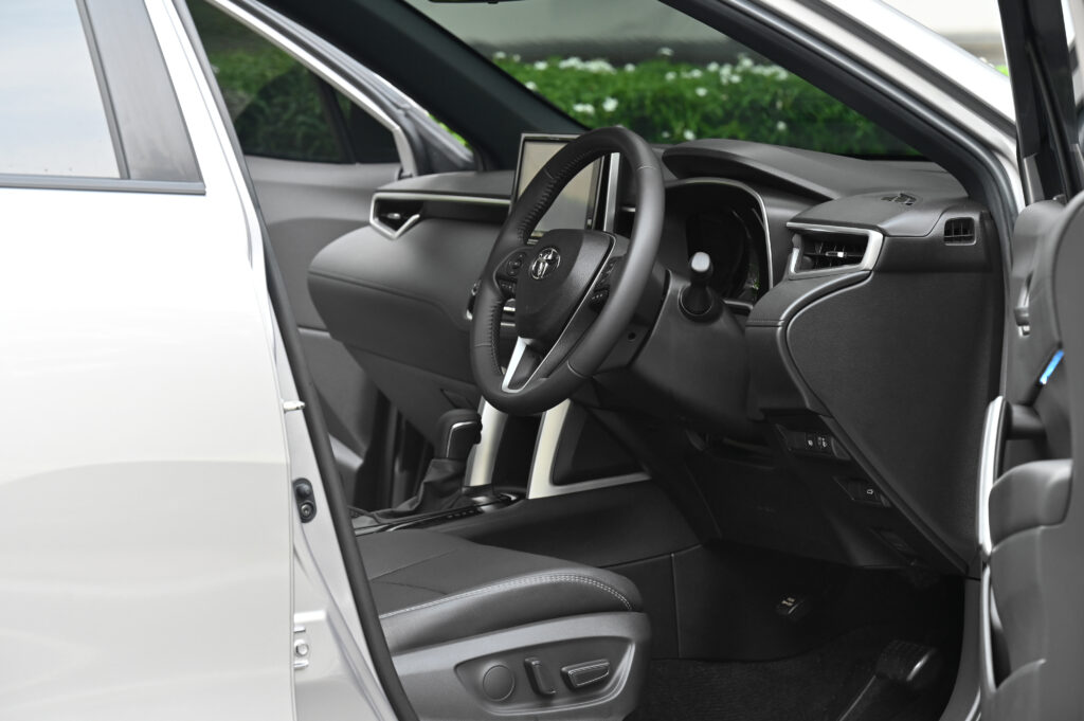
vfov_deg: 10.1
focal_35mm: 135
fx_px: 4062
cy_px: 360
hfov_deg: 15.2
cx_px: 542
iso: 1000
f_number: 7.1
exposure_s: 1/80
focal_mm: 135
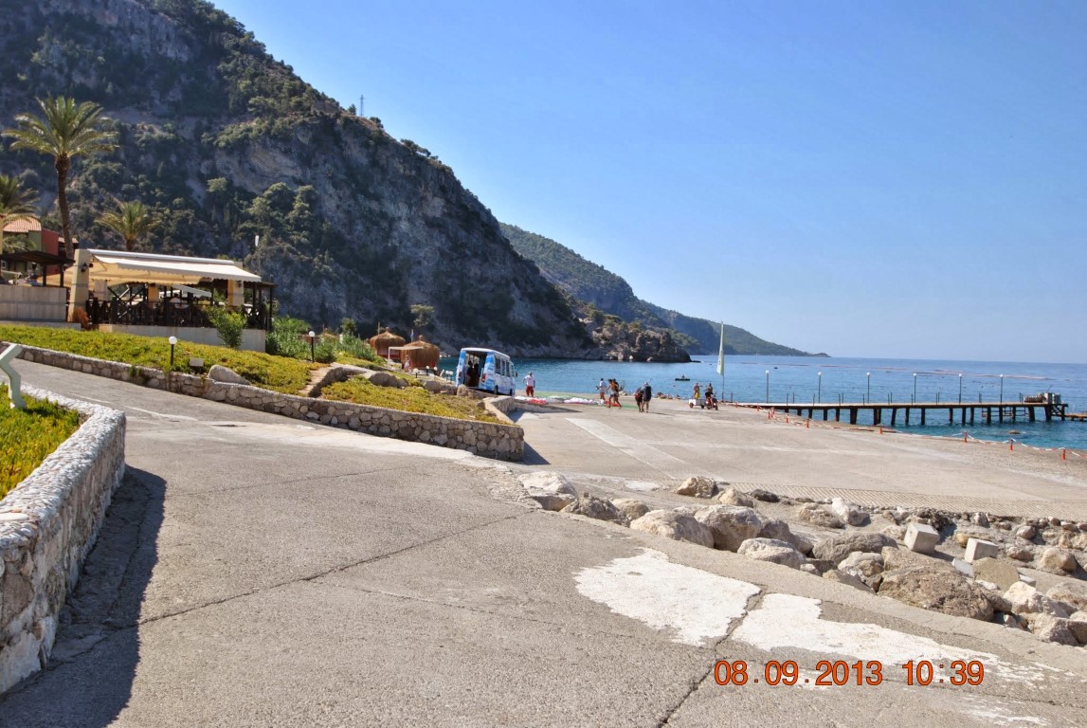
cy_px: 364
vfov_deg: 37.0
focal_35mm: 36
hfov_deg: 53.1
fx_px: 1088
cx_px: 544
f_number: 8
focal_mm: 24
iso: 100
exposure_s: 1/250
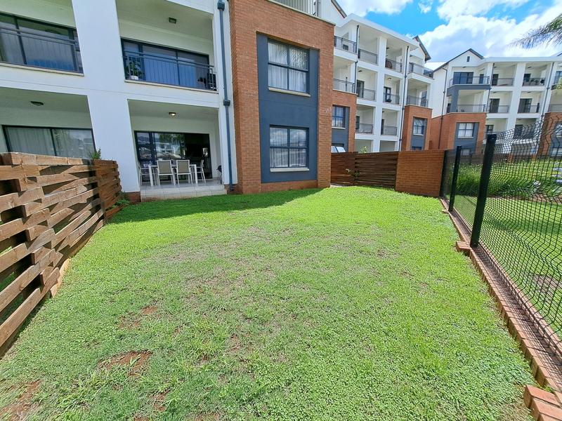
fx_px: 211
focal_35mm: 13
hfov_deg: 106.2
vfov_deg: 89.9
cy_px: 210
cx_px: 281
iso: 50
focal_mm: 1.74
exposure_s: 1/1314
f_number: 2.2
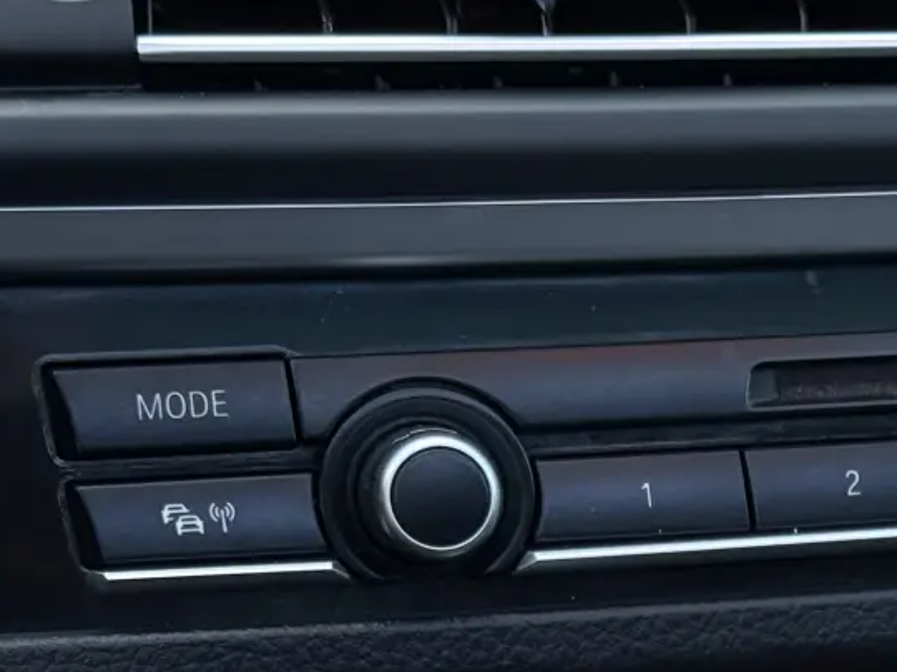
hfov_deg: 15.0
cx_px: 990
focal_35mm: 128
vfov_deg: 11.3
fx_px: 3317
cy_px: 868
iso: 200
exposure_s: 1/147
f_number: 1.78
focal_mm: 6.76
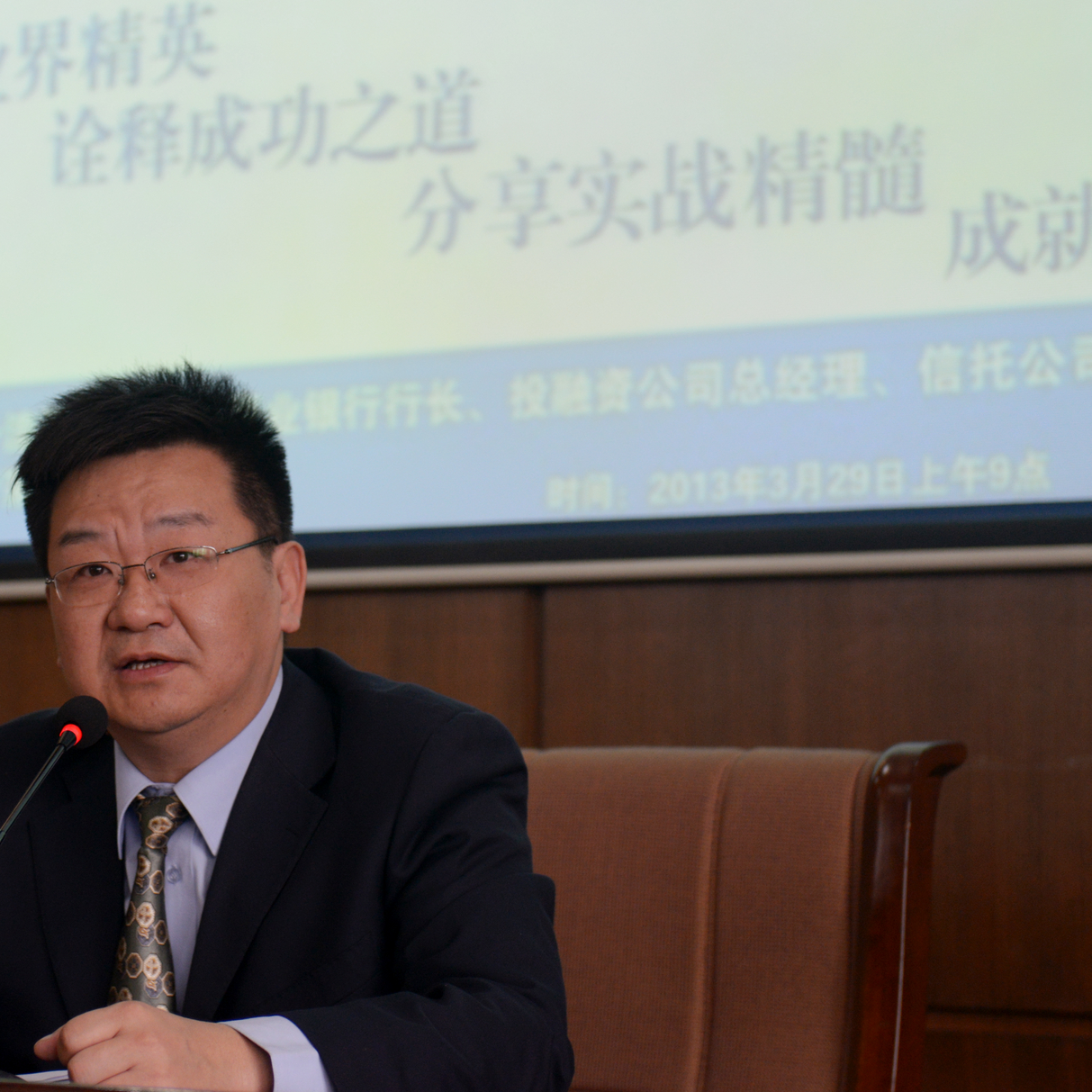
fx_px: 3962
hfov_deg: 15.6
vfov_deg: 15.7
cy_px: 402
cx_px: 236
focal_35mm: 111
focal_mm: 66
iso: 800
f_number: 3.2
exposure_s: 1/80
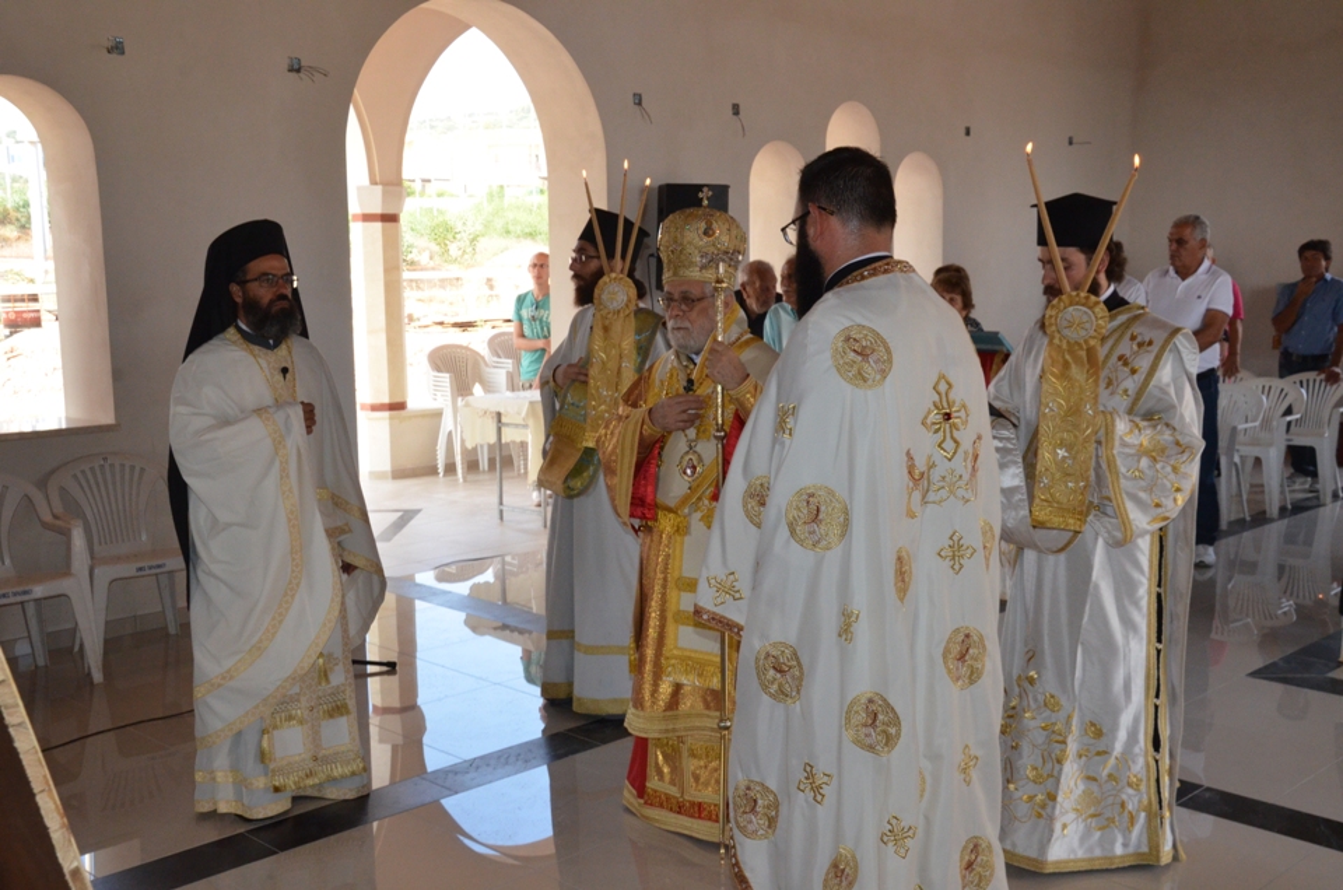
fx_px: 1452
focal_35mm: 39
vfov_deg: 34.1
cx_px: 672
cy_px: 445
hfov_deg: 49.6
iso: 2000
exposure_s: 1/250
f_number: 10
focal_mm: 26
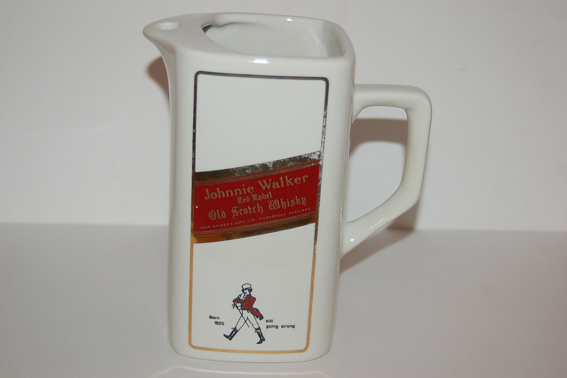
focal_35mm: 73
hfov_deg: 27.7
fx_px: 1150
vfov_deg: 18.7
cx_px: 284
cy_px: 187
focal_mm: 48
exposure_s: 1/60
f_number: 4.5
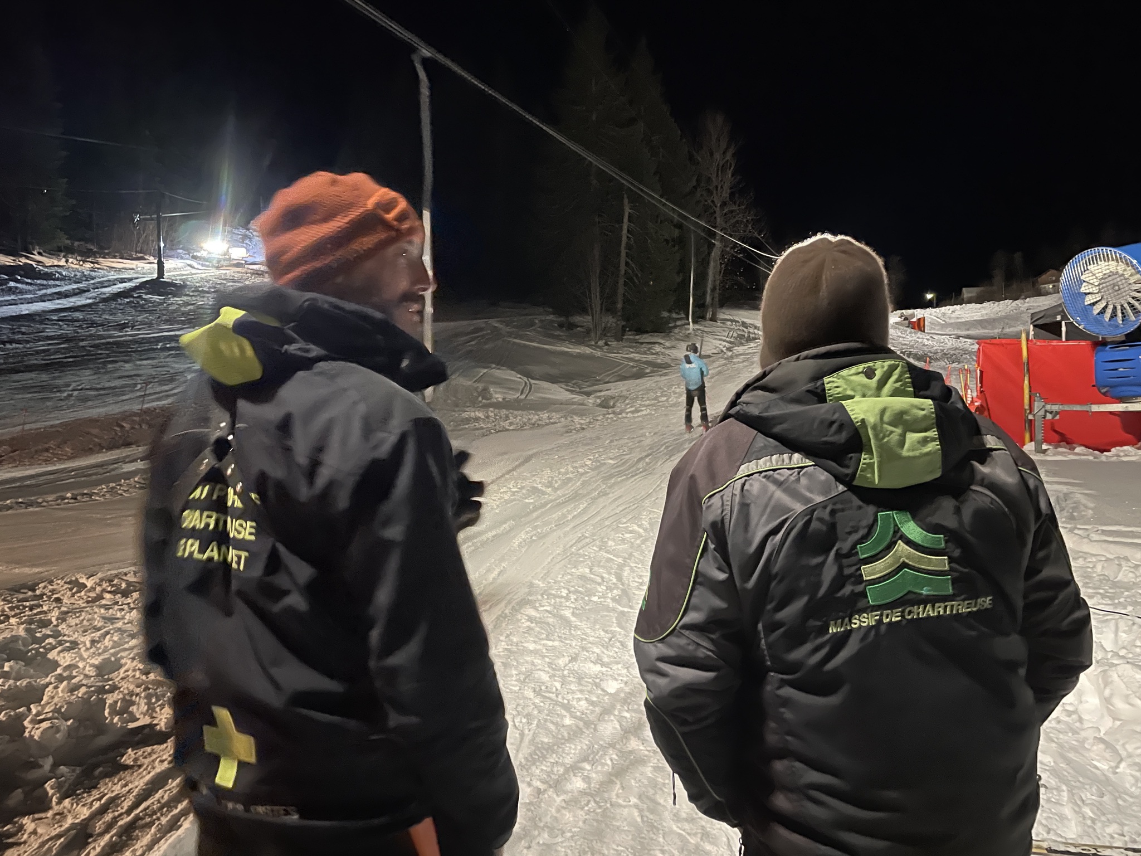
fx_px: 857
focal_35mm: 26
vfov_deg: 53.1
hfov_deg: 67.3
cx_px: 570
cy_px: 428
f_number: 1.6
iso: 1000
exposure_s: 1/14
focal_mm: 4.2
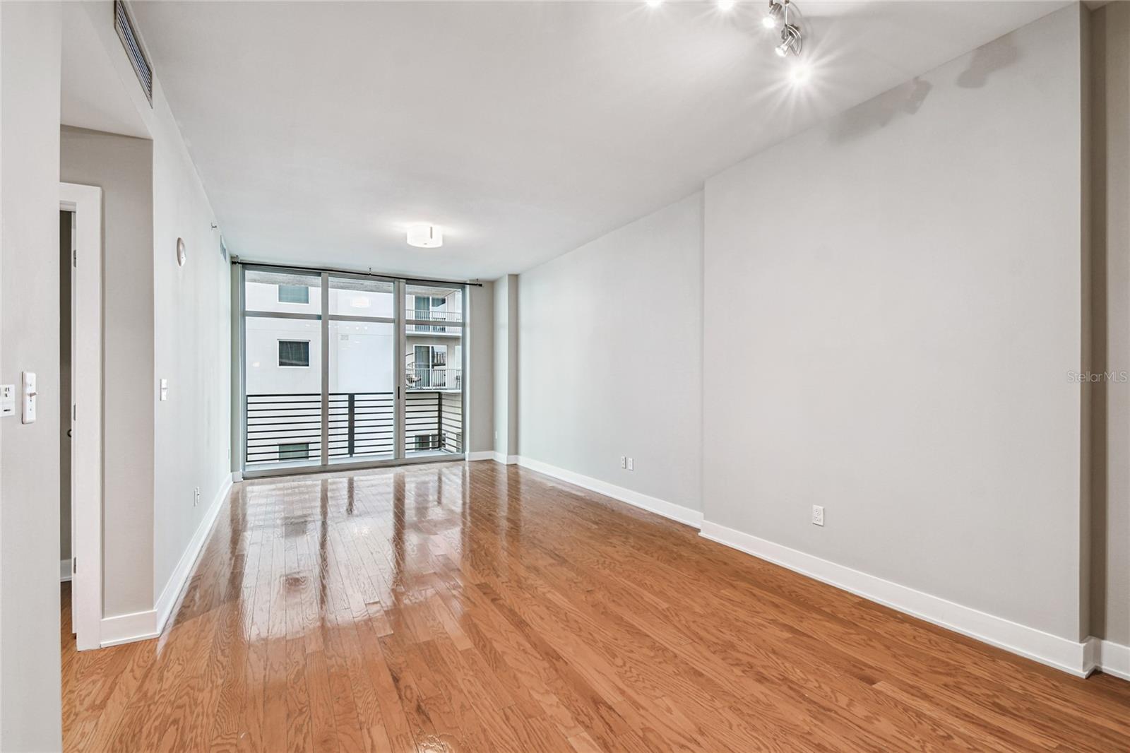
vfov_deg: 77.3
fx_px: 471
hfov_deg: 100.4
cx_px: 565
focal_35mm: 15
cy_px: 376
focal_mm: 10
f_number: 7.1
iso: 100
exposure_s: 1/10
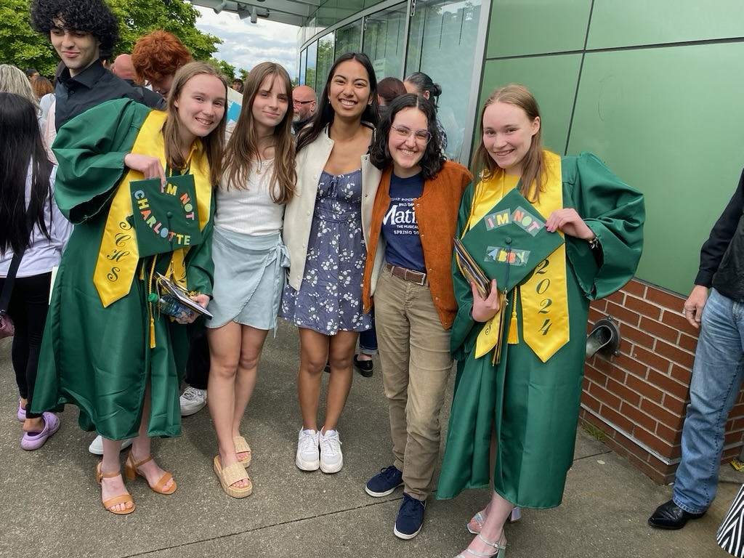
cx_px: 372
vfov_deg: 53.1
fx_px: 559
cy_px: 279
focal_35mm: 26
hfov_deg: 67.3
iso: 32
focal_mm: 4.25
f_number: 1.8
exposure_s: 1/845
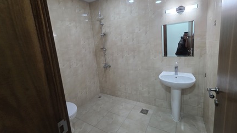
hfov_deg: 102.9
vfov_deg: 70.2
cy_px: 57
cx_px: 123
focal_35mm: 15
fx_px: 94
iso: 320
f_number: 1.9
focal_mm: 2.2
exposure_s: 1/50
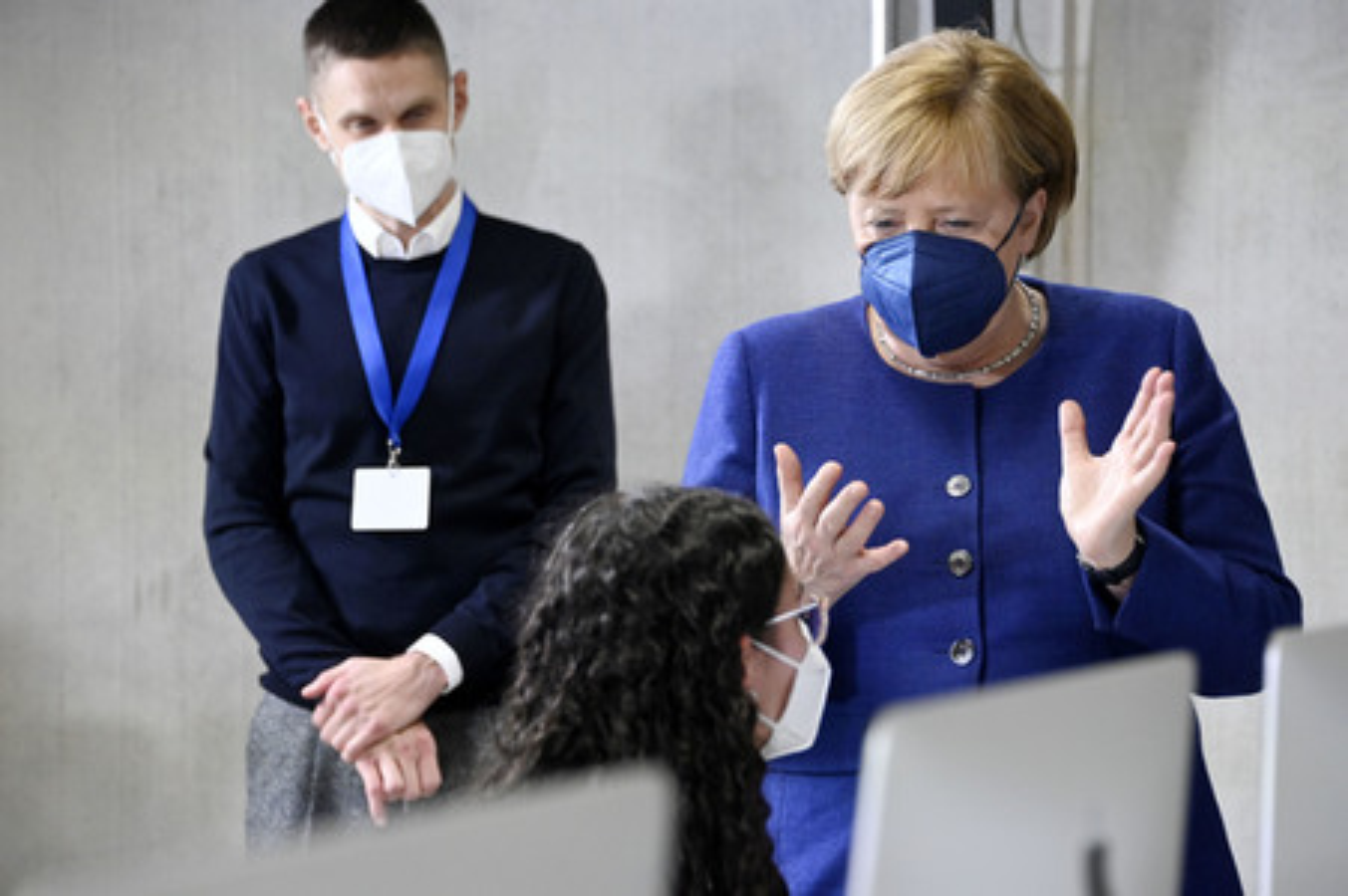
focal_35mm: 145
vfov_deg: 9.4
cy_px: 448
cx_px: 674
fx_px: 5425
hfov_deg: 14.2
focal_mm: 145
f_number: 5.6
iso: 6400
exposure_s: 1/500
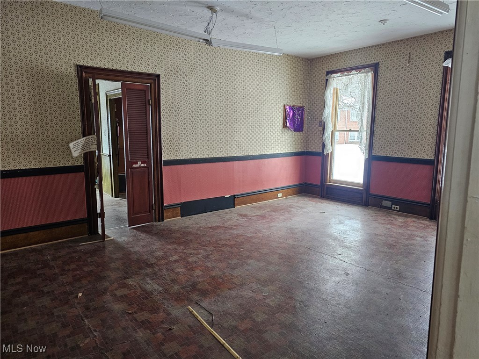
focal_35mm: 23
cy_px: 180
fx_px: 318
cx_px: 240
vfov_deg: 58.9
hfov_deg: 73.9
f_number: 1.7
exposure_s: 1/170
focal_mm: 6.3
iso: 500
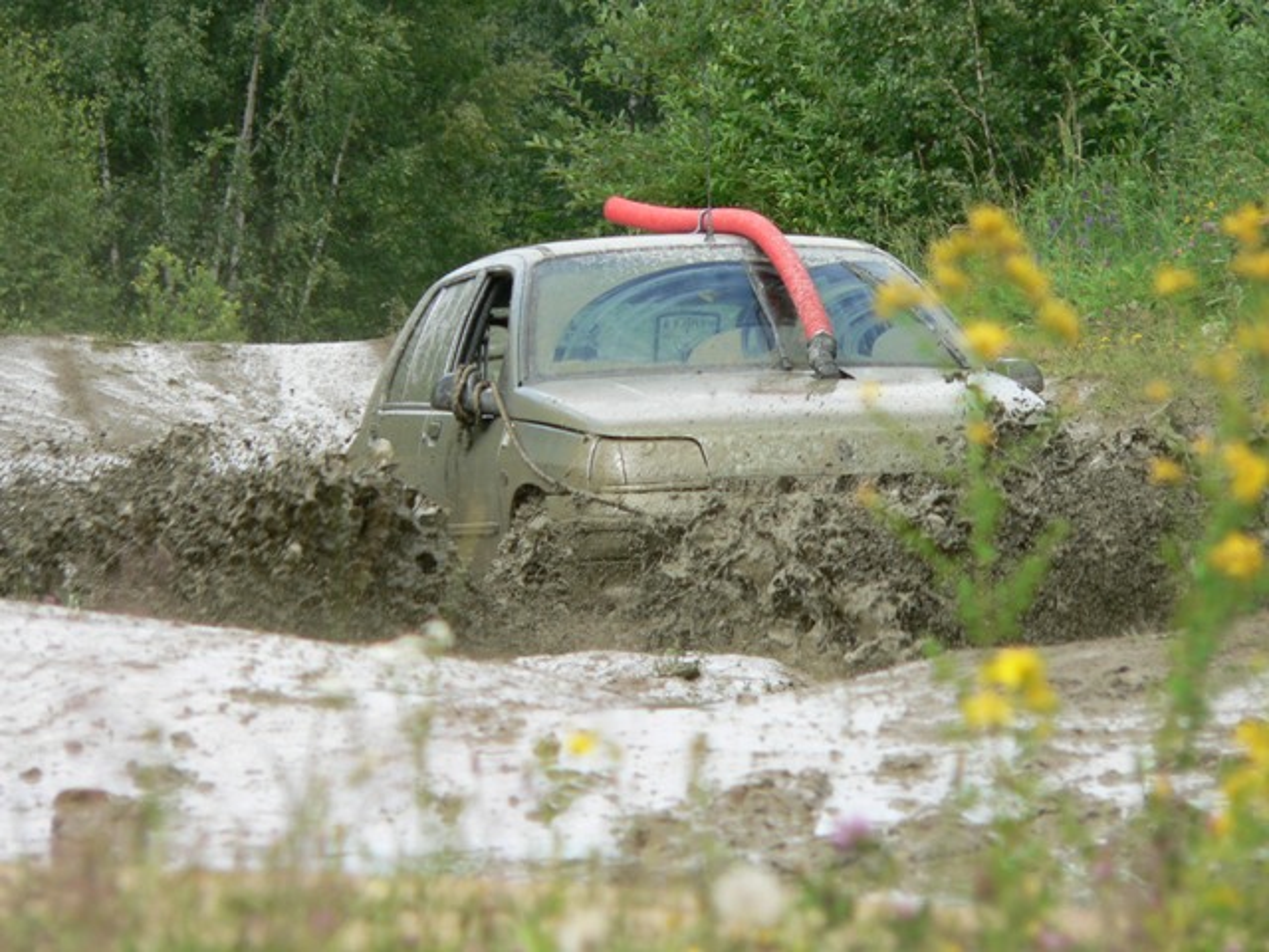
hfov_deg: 5.6
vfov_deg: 4.2
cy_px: 476
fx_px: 13087
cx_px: 634
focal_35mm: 357
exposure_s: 1/250
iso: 80
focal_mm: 59.5
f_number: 4
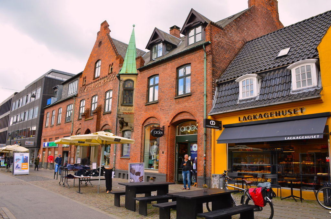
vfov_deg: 47.7
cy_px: 110
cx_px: 166
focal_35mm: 27
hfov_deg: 67.5
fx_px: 248
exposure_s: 1/250
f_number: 8
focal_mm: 18
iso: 250
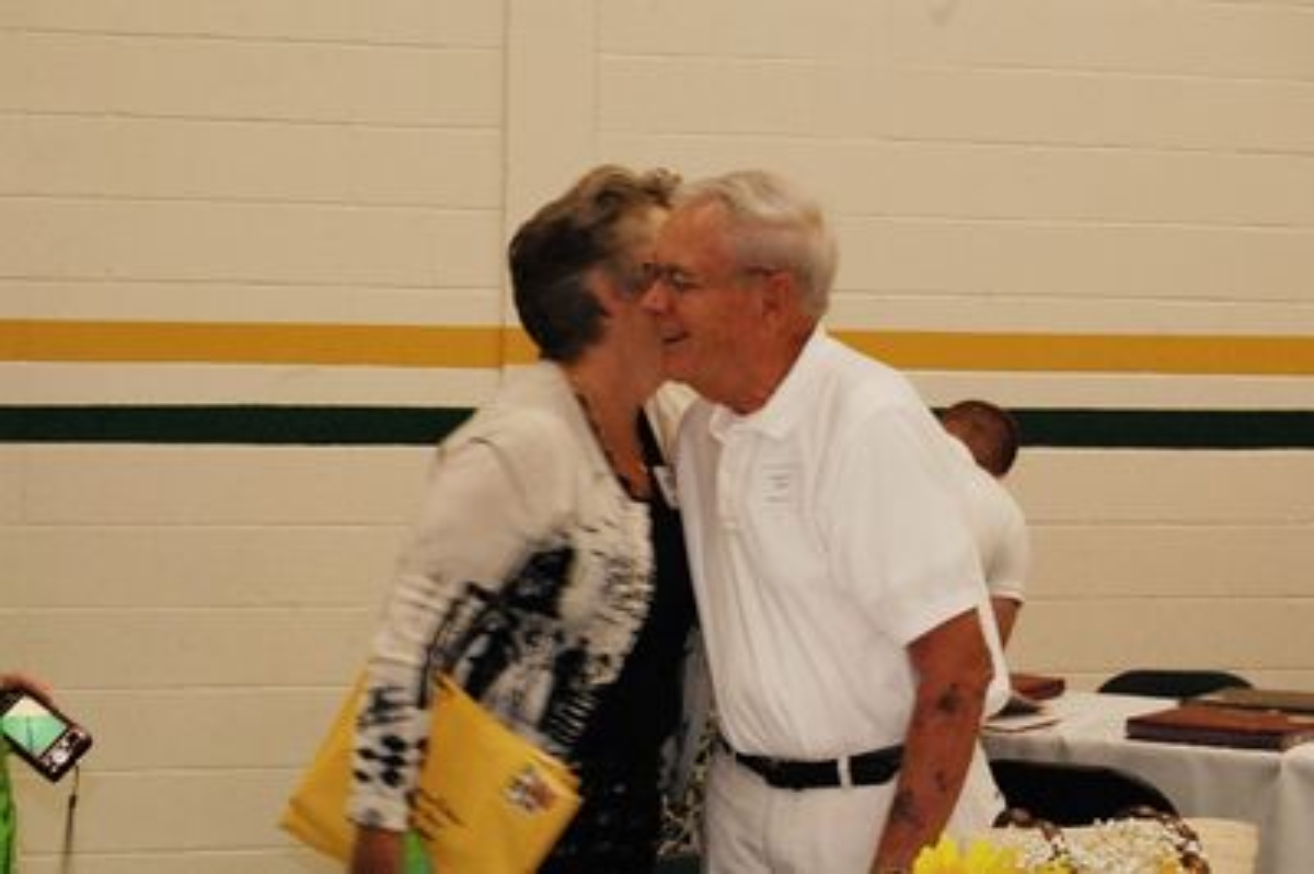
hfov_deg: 24.6
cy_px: 437
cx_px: 657
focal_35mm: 82
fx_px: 3009
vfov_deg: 16.5
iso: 1600
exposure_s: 1/25
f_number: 9
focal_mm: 55
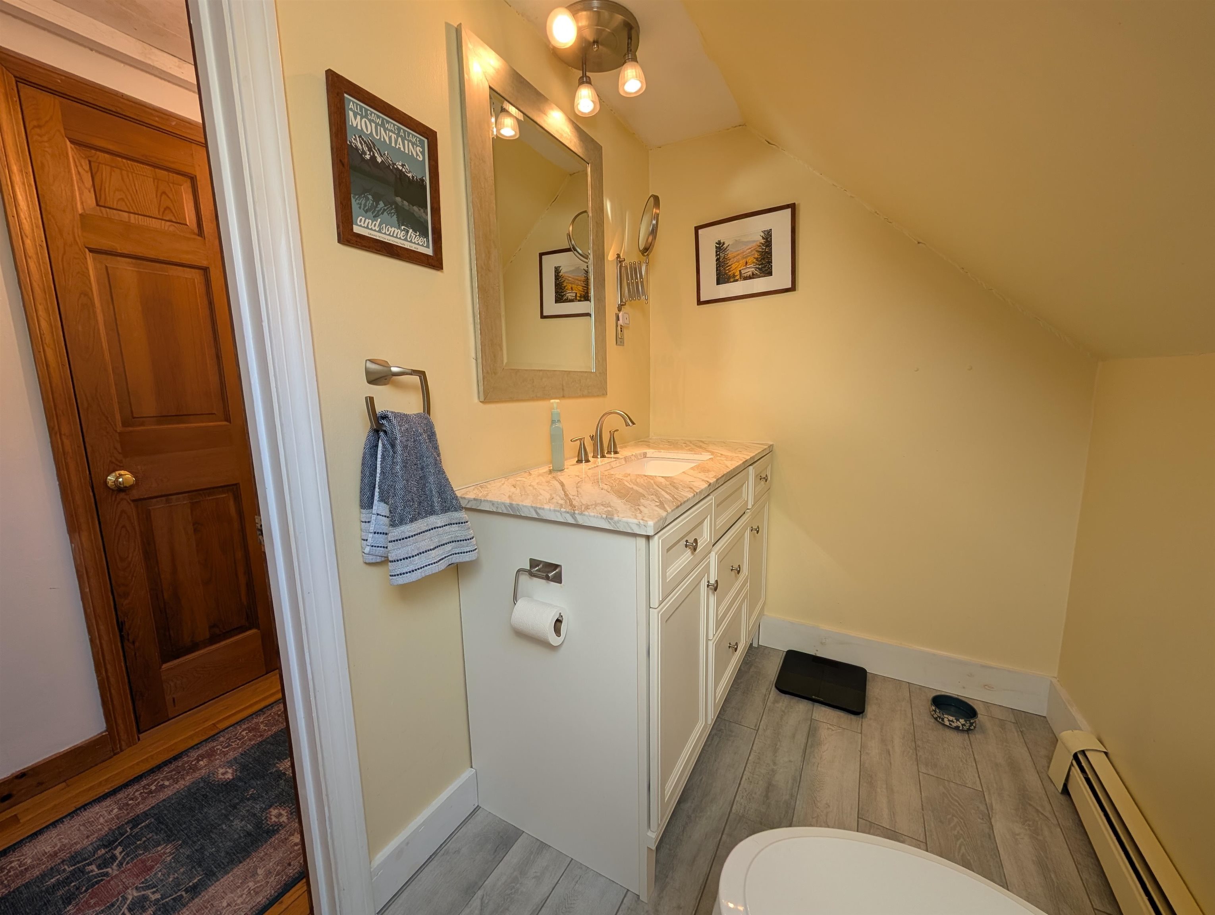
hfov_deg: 110.5
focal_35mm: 12
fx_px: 422
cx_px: 608
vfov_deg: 94.6
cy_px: 458
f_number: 1.7
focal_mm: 2.02
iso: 60
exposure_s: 1/40
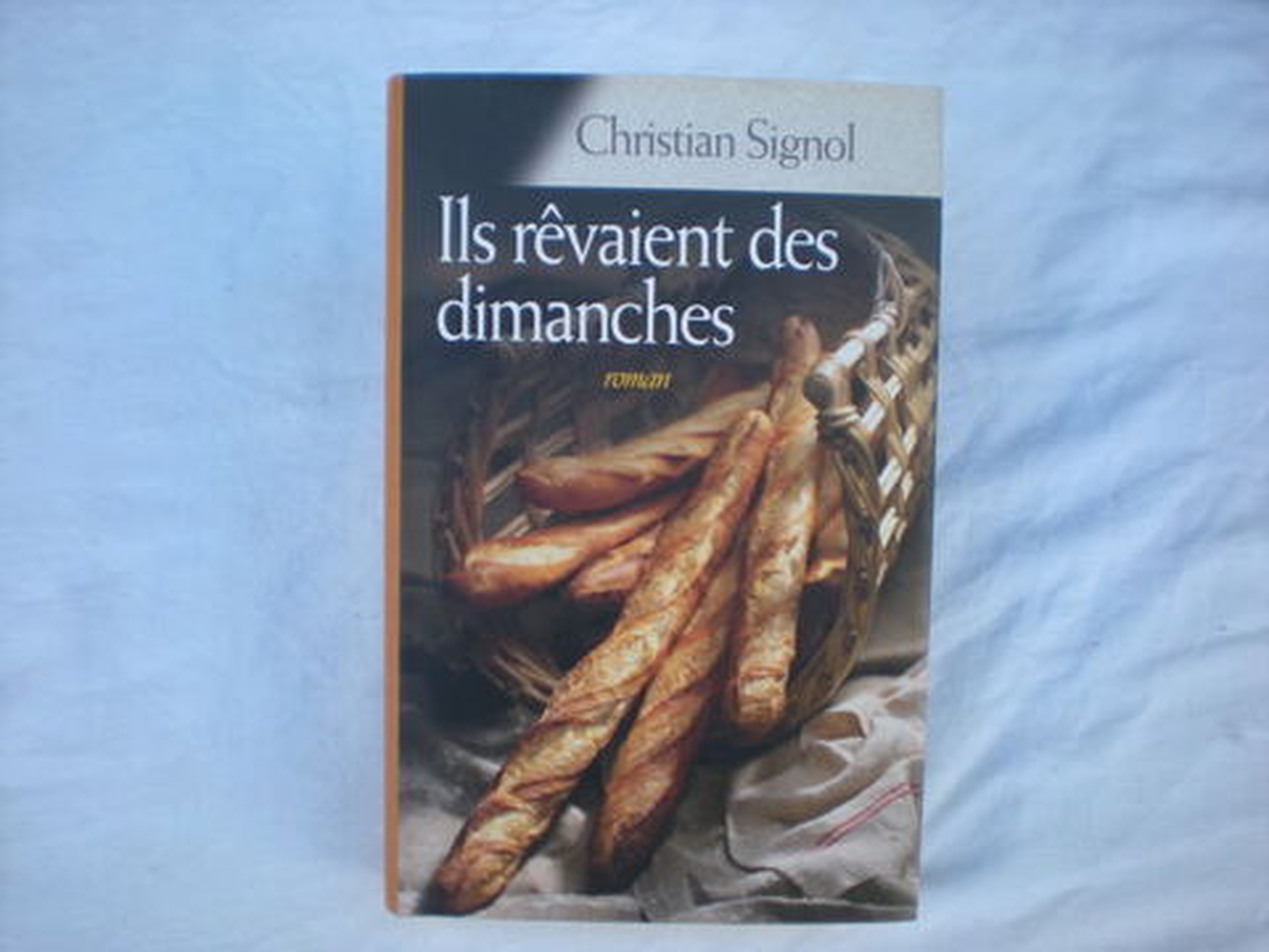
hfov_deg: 49.0
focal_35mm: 38
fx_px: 1393
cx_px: 634
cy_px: 476
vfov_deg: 37.7
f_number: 3.1
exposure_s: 1/73
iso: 64
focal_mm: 6.3
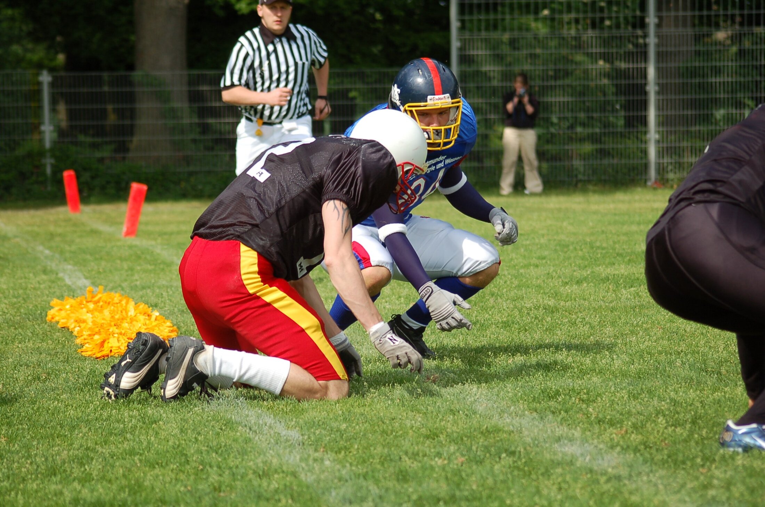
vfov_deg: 9.1
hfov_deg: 13.7
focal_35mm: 150
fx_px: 3181
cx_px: 382
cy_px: 254
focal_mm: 100
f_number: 4.2
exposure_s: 1/1000
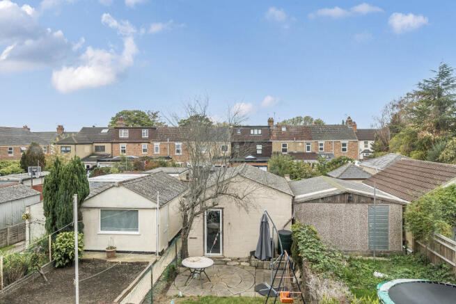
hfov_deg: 71.5
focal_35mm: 25
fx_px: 317
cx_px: 228
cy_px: 152
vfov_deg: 51.3
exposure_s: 1/100
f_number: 8
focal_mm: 17
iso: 400
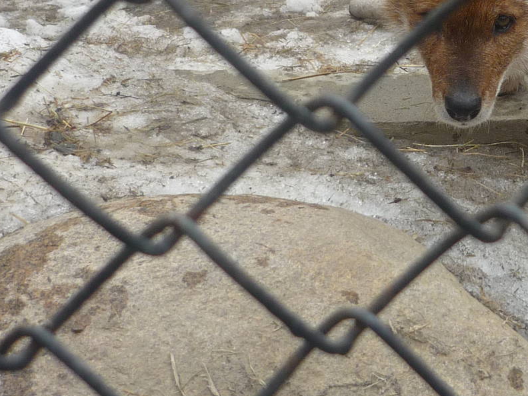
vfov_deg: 14.8
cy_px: 37
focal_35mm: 99
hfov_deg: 19.4
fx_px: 1510
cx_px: 485
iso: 100
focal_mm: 6.3
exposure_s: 1/320
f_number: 2.9
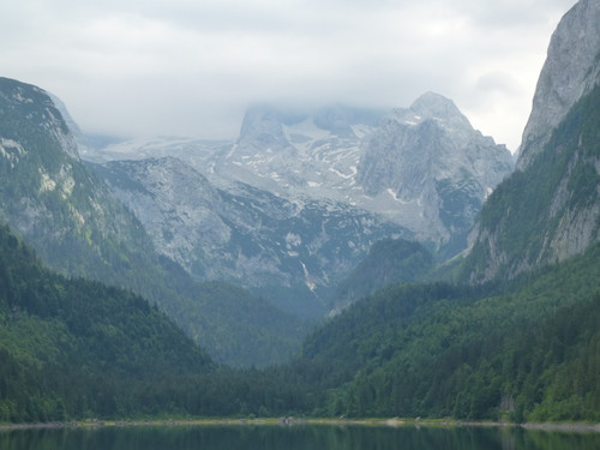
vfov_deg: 16.8
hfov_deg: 22.3
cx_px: 300
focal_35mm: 88
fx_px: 1525
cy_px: 225
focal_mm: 14.8
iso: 160
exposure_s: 1/400
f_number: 4.8
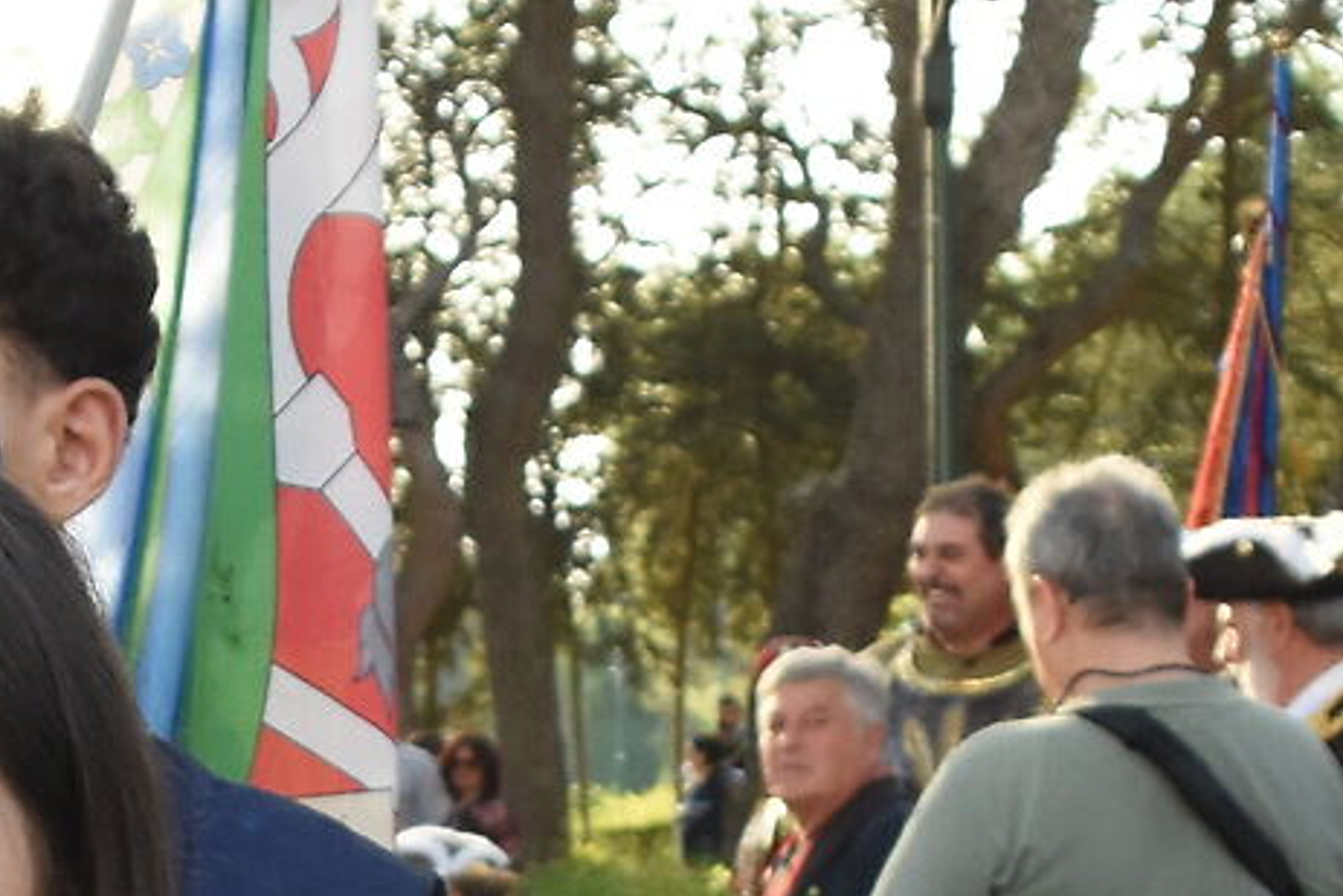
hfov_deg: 14.6
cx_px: 786
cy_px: 997
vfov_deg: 9.7
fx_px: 5224
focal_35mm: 140
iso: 1250
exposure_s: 1/400
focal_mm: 18
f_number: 5
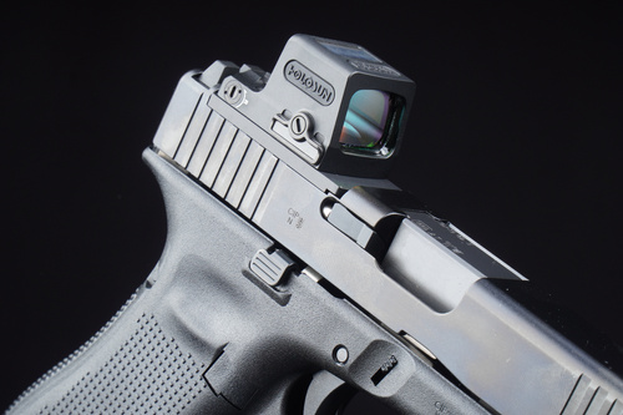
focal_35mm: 106
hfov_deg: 19.2
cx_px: 312
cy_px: 208
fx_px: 1842
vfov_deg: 12.8
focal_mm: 71
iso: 200
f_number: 14
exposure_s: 1/200
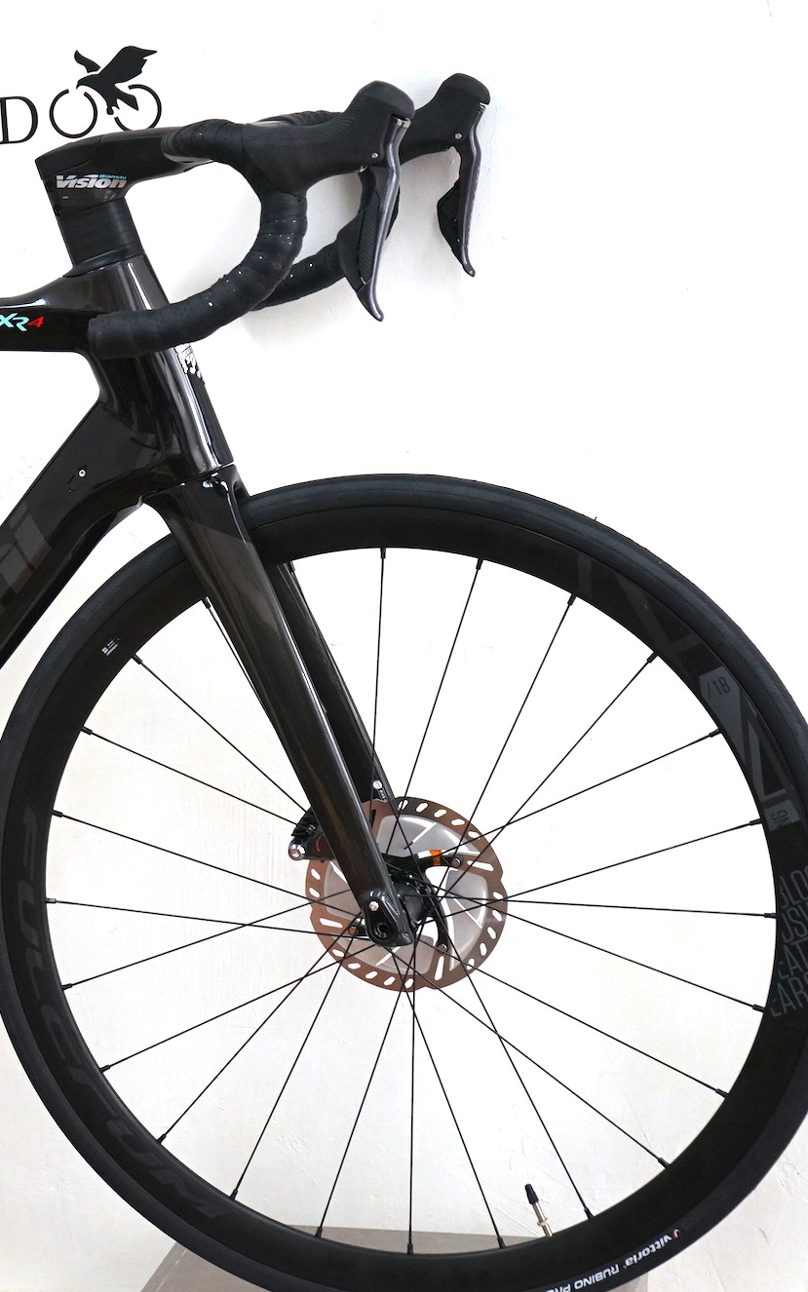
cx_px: -138
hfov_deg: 14.7
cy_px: 647
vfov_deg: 24.1
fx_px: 3029
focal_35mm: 86
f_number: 5
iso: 1250
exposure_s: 1/160
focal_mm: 56
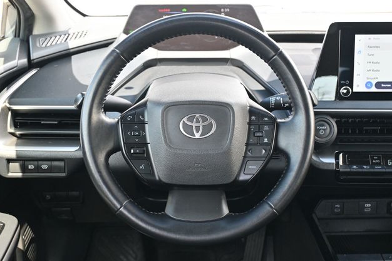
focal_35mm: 46
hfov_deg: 42.8
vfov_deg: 29.2
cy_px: 128
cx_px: 195
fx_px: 501
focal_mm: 30
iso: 720
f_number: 4.8
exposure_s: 1/125
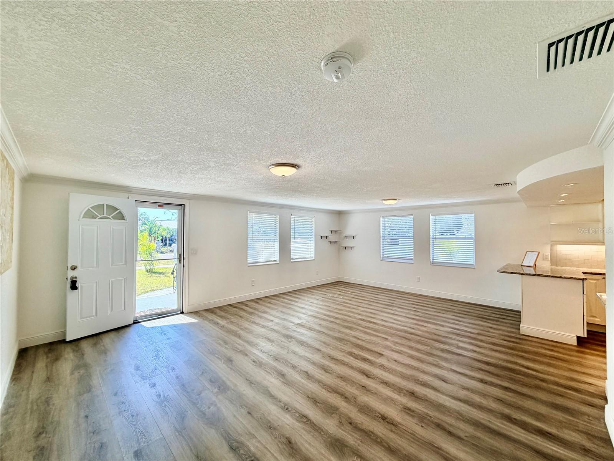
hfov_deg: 102.1
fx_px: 248
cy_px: 230
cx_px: 307
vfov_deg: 85.7
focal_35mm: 14
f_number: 2.2
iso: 64
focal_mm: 2.22
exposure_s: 1/146
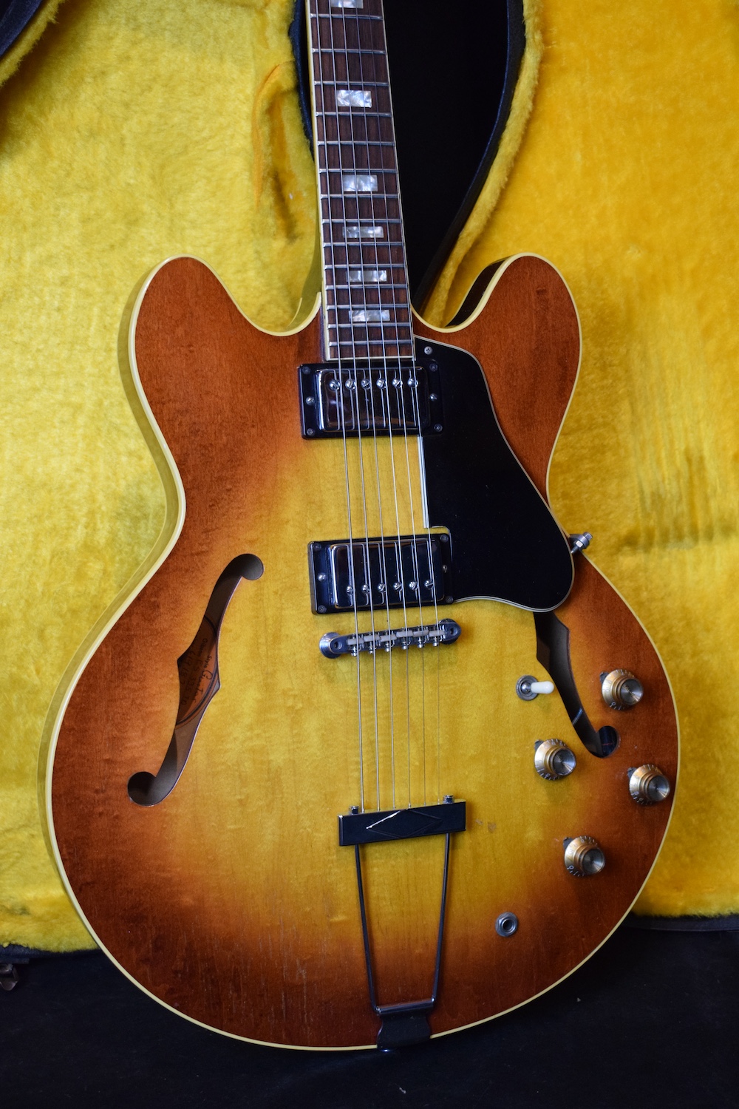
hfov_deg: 23.8
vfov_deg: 35.1
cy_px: 554
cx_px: 370
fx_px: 1755
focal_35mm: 57
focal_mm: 38
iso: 2200
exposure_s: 1/60
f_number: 4.8
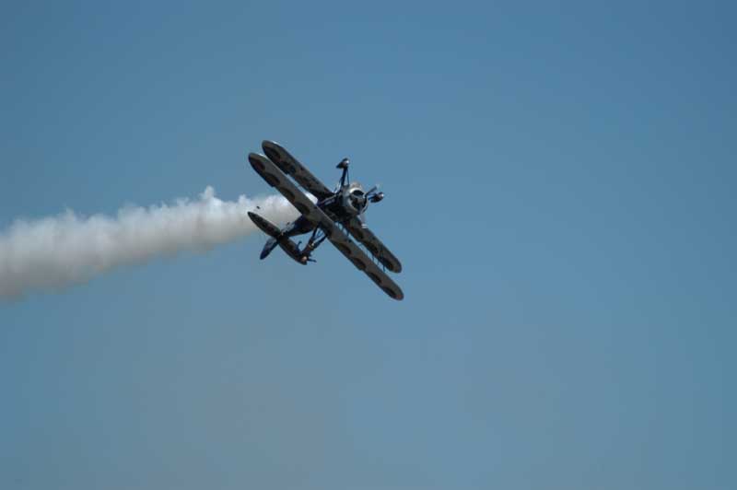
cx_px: 368
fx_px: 9205
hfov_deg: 4.6
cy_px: 245
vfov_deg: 3.0
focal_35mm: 450
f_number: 5.6
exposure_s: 1/1600
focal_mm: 300
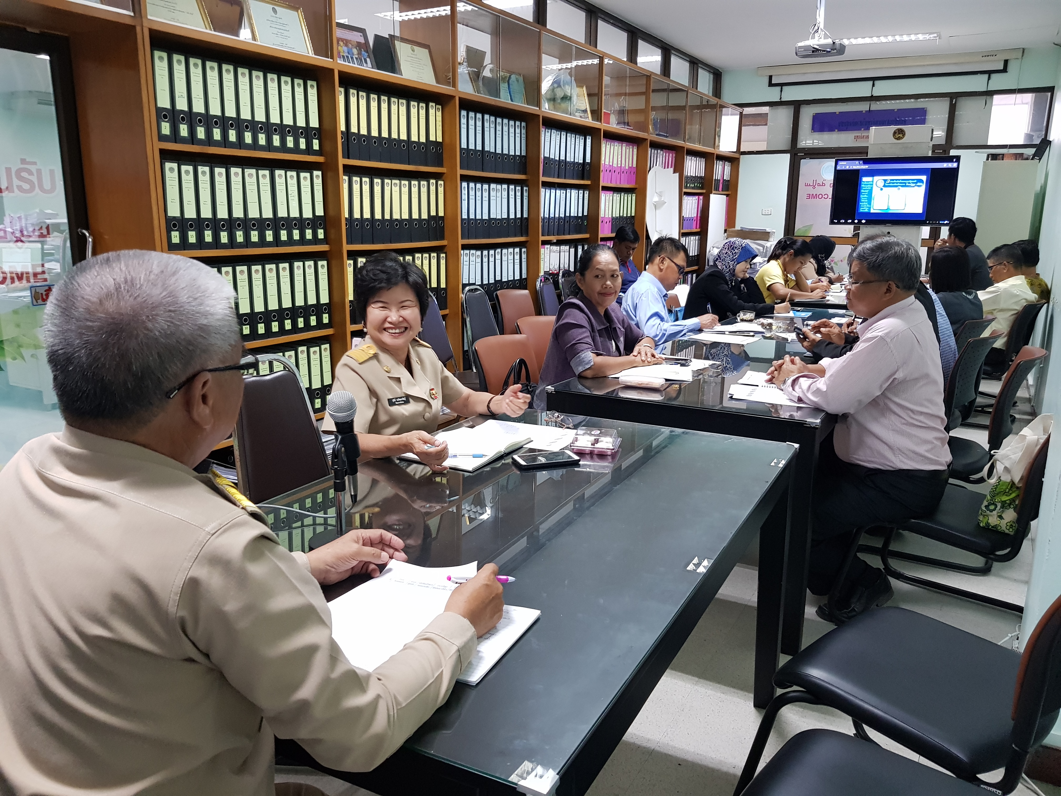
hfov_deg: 67.3
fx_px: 797
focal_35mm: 26
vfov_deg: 53.1
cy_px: 398
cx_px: 530
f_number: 1.7
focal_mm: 4.3
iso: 250
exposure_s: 1/33
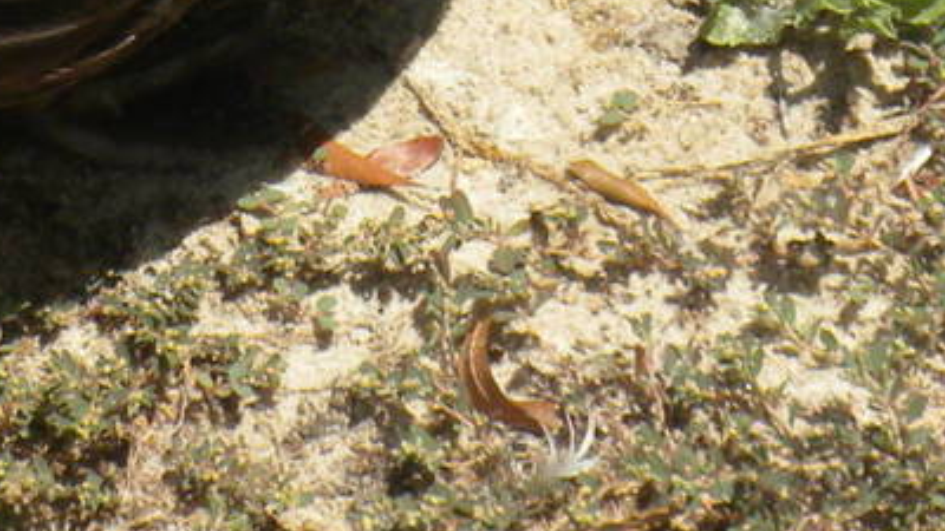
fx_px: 12980
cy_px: -614
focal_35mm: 518
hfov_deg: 4.2
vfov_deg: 2.3
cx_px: -35
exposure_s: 1/487
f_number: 5.1
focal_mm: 21
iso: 84
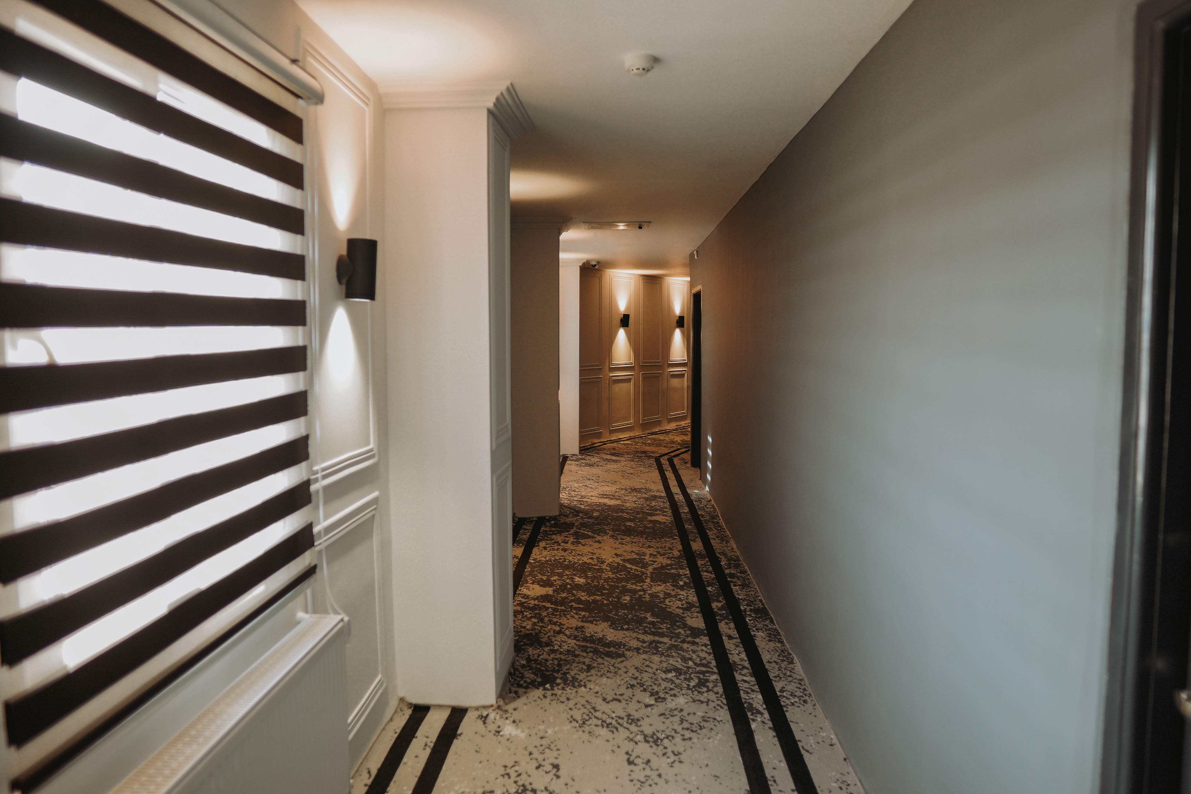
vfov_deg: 53.1
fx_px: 794
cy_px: 397
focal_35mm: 24
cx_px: 596
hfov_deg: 73.7
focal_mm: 16
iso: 200
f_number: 1.4
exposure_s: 1/125
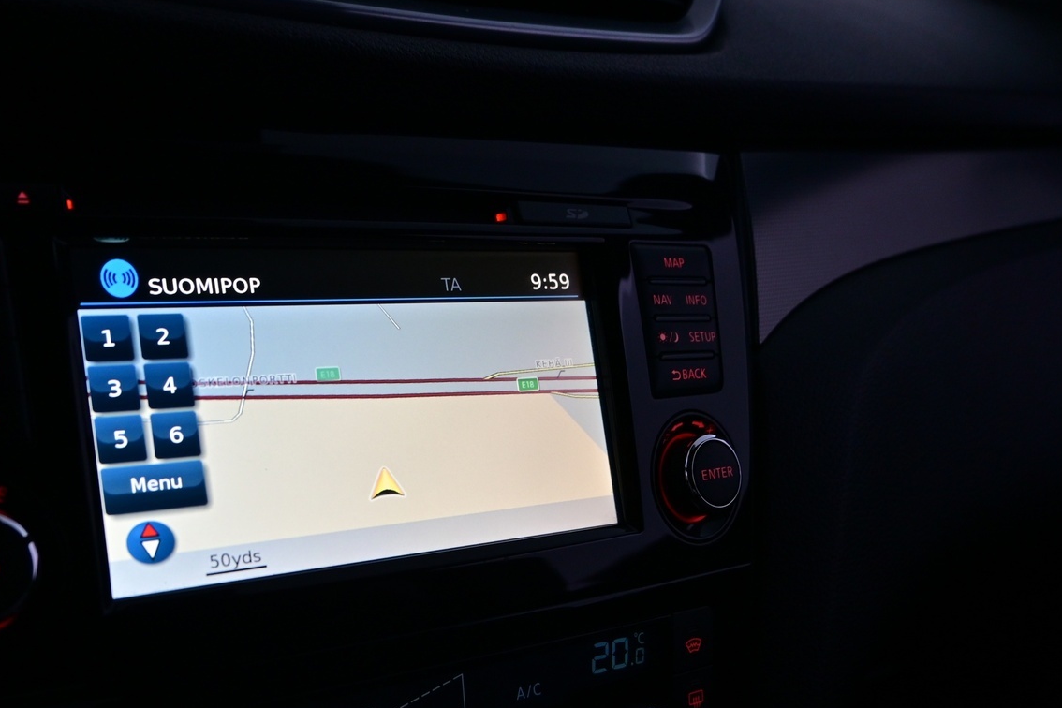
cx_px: 377
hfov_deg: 47.1
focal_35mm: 41
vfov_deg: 32.5
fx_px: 1201
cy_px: 482
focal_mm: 19
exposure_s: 1/80
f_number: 4.5
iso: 320
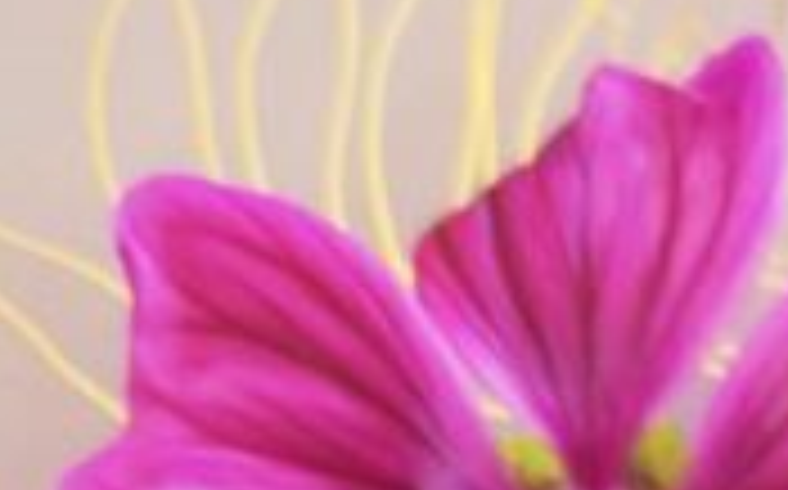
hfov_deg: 15.3
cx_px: 1198
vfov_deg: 8.3
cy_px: 1618
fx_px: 2703
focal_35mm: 126
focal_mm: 4.2
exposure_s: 1/50
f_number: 1.7
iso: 64
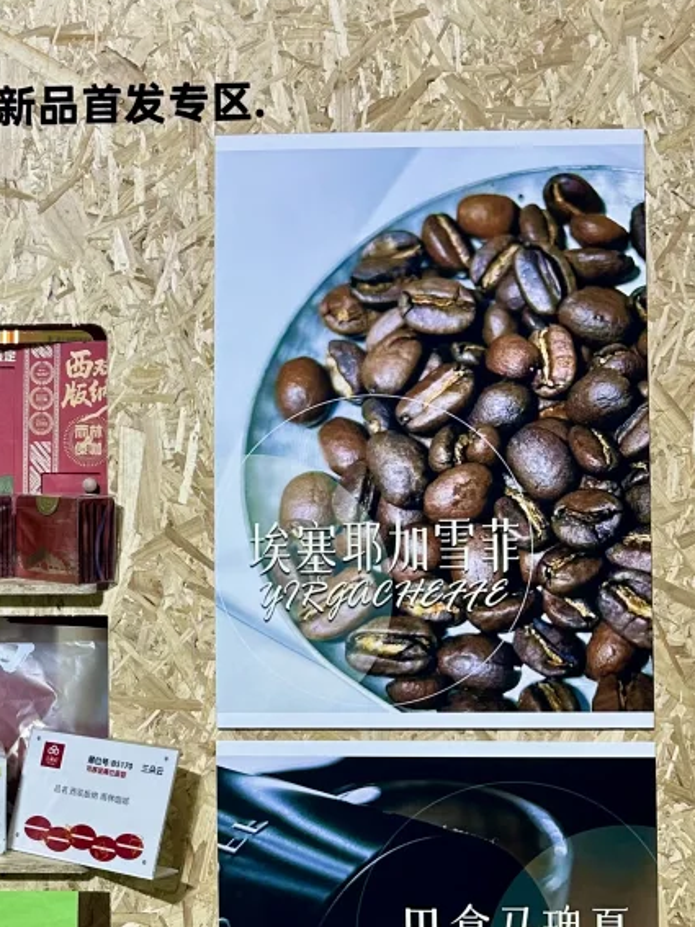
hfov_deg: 22.3
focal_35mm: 61
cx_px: -128
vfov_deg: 31.3
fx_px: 1634
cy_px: 669
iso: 64
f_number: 1.78
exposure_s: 1/100
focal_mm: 6.86
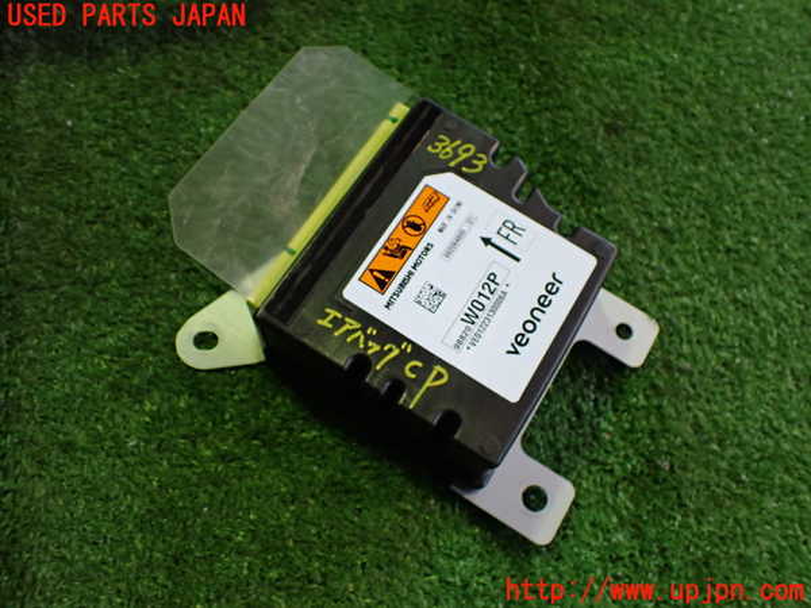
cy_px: 304
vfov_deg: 46.8
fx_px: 703
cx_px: 406
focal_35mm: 30
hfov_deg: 60.0
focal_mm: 5.4
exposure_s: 1/125
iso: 640
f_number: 2.3
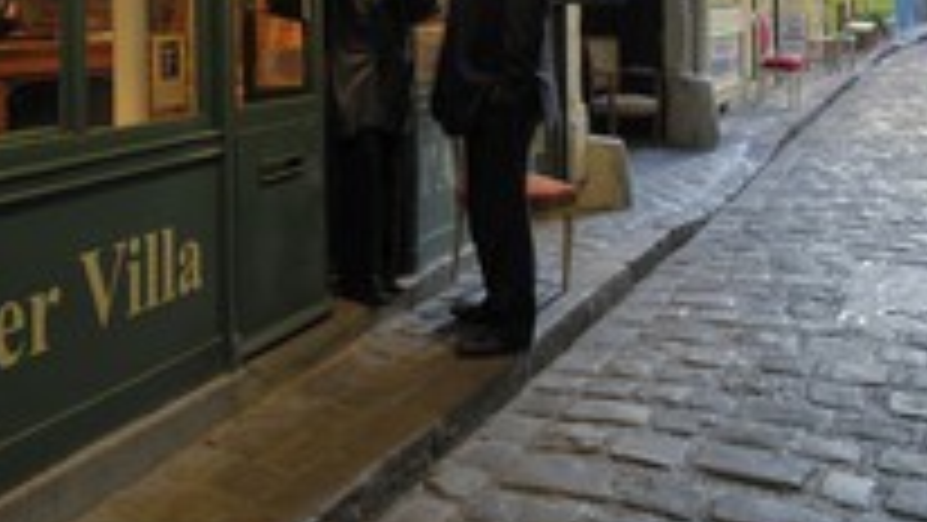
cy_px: -4
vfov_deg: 25.2
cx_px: 511
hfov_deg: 45.4
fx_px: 1106
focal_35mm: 45
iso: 100
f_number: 7.1
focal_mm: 14
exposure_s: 1/8
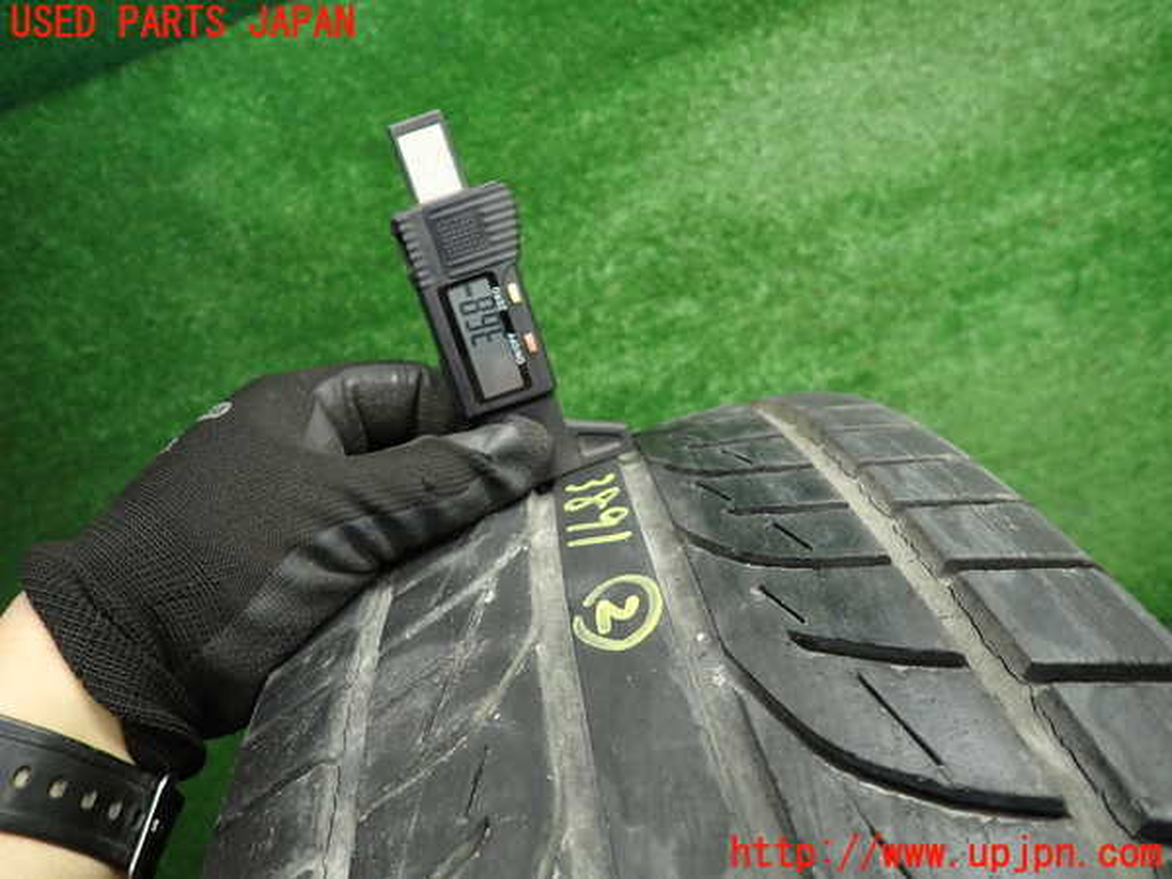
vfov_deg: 54.9
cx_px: 586
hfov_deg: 69.4
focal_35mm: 25
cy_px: 440
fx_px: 846
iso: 200
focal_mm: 4.5
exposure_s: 1/40
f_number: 2
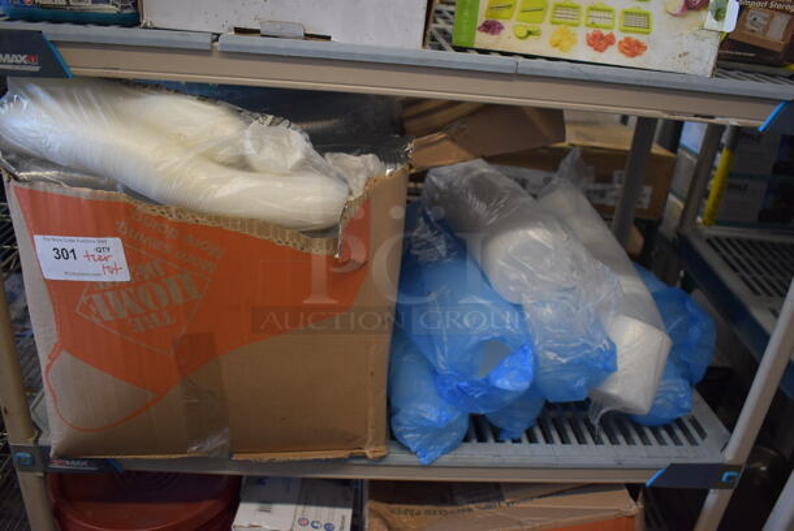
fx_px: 662
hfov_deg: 61.9
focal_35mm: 30
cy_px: 266
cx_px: 397
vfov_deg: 43.7
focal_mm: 20
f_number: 3.5
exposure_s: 1/125
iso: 1400
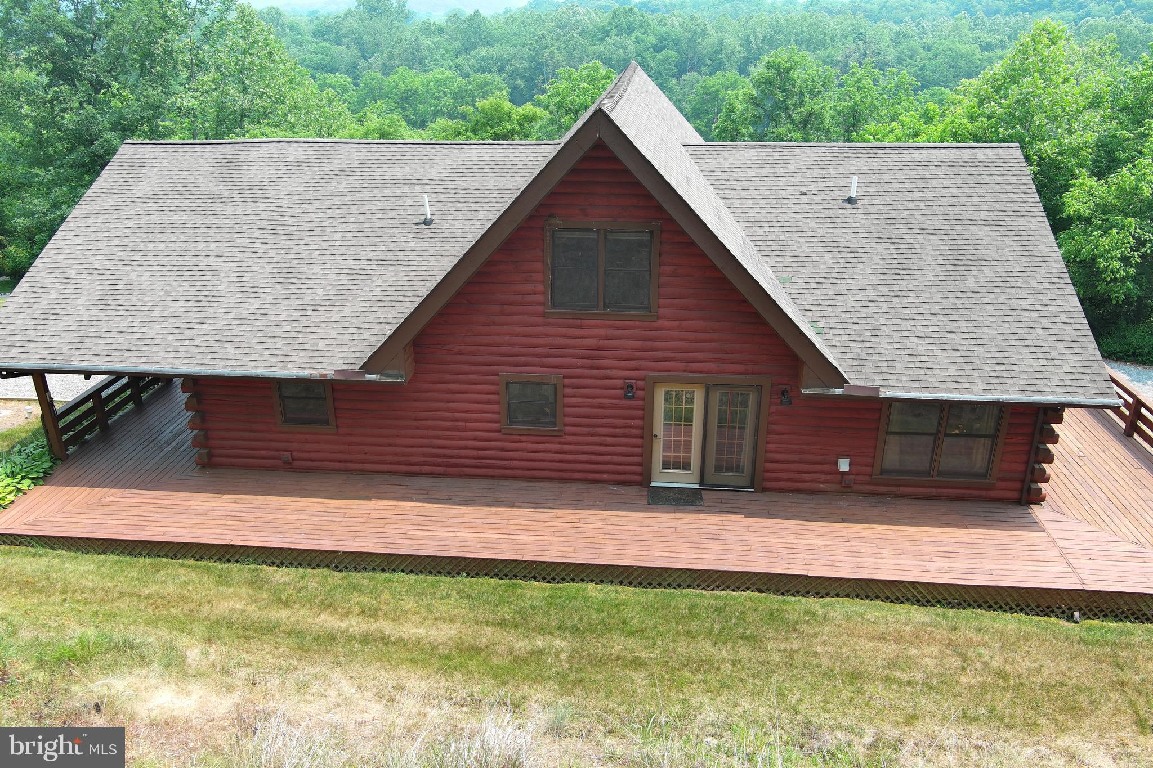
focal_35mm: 29
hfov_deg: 63.7
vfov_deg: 45.0
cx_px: 576
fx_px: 929
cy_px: 384
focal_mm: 10.57
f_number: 2.8
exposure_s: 1/371
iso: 100
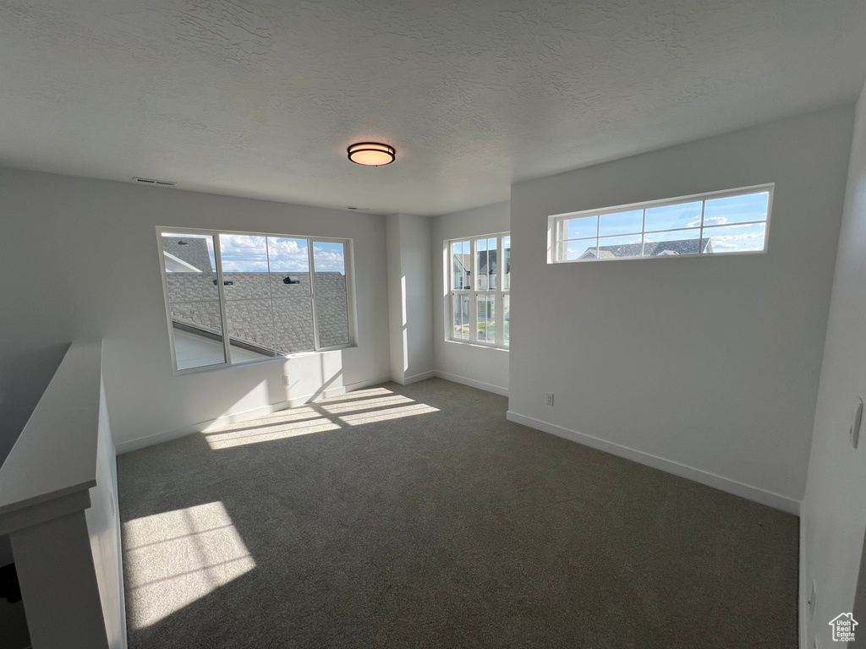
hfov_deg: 106.2
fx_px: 325
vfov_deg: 89.9
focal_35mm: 13
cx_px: 433
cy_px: 324
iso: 32
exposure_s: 1/699
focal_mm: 1.57
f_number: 1.8
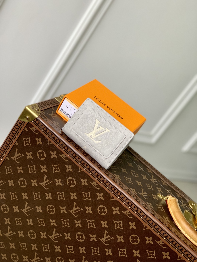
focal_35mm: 52
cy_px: 131
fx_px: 395
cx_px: 98
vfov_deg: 36.8
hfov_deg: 28.0
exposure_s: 1/109
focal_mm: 6
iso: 125
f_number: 2.4
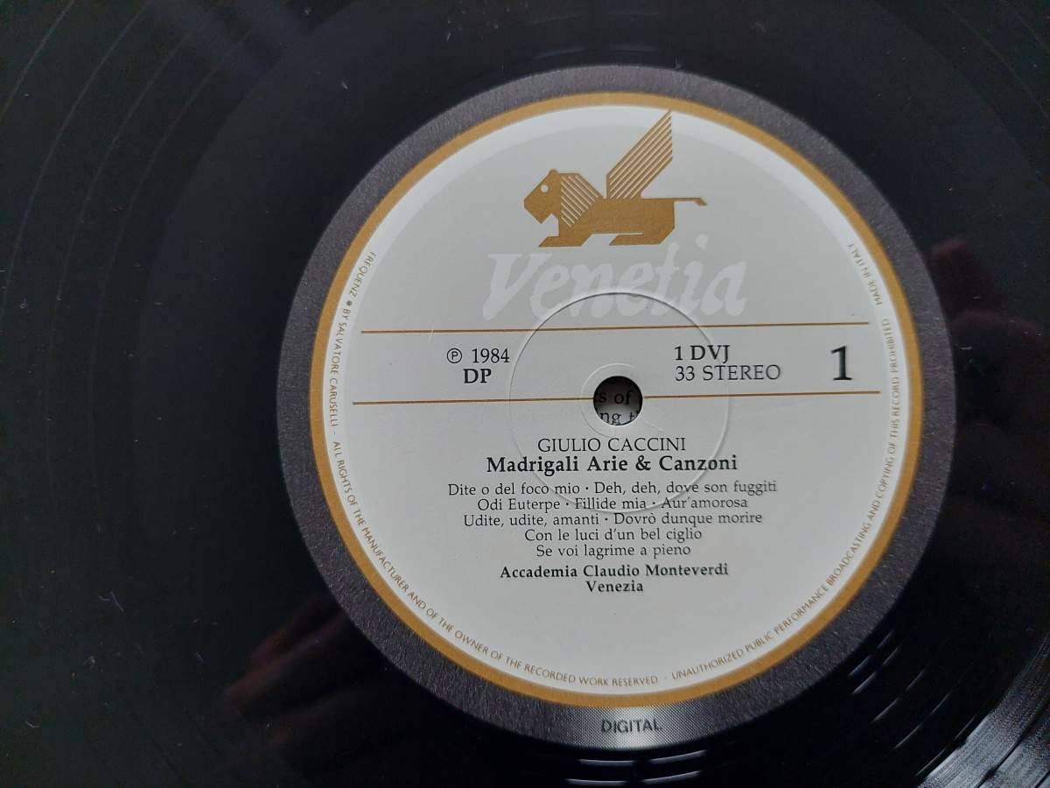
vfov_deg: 56.8
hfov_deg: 71.6
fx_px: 728
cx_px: 525
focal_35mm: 24
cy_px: 394
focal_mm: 5.23
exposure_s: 1/60
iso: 160
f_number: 1.8
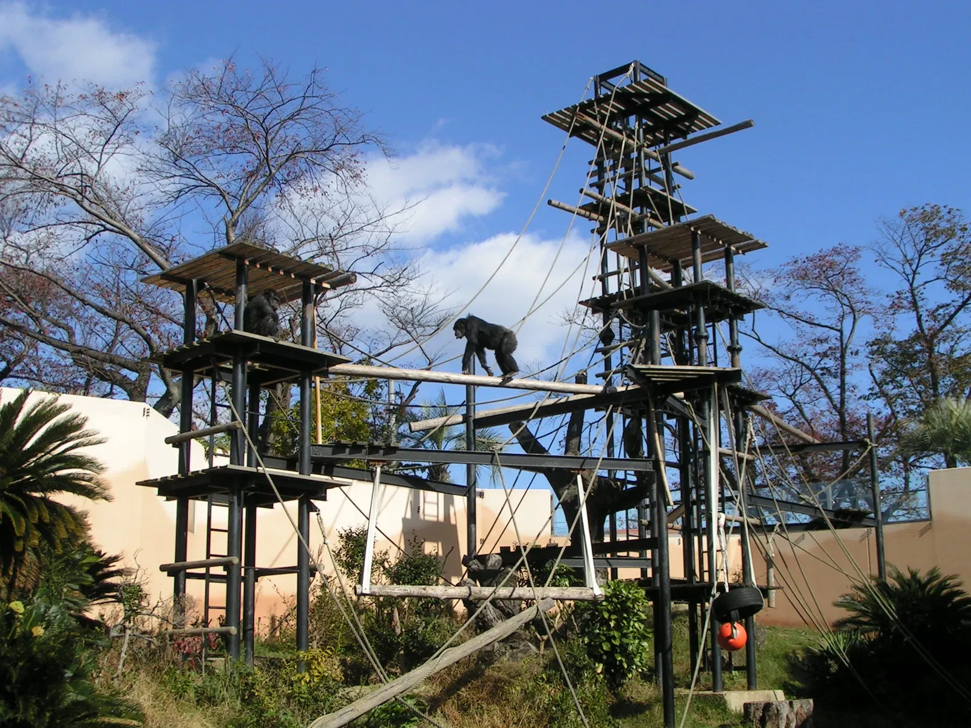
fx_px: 1206
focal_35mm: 43
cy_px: 364
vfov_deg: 33.6
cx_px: 486
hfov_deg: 43.9
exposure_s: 1/400
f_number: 5.6
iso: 50
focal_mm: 6.6
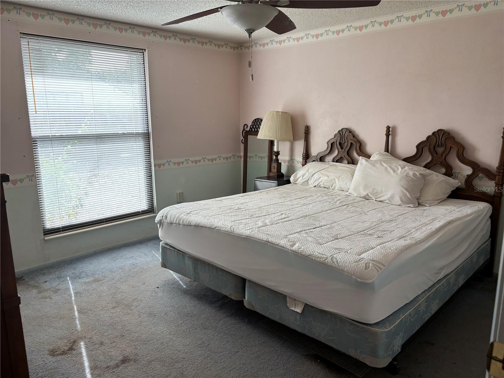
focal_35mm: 26
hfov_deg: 67.3
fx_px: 379
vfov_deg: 53.1
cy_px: 189
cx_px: 252
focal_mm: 5.96
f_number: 1.6
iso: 64
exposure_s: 1/60
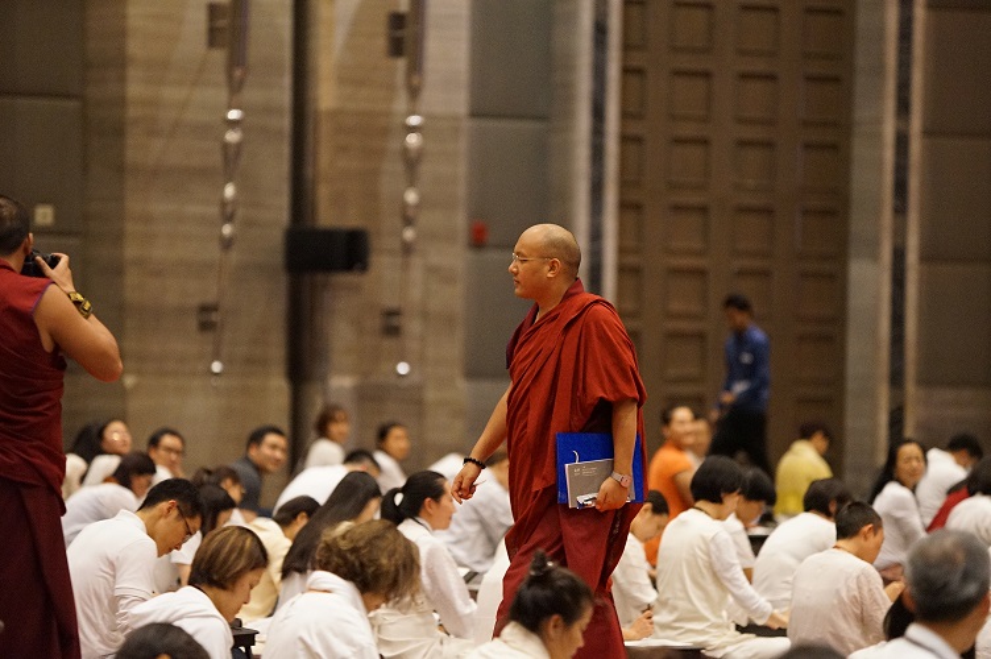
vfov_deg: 7.6
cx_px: 496
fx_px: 4951
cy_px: 330
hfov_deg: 11.4
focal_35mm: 180
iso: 6400
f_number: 2.8
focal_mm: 180
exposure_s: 1/160
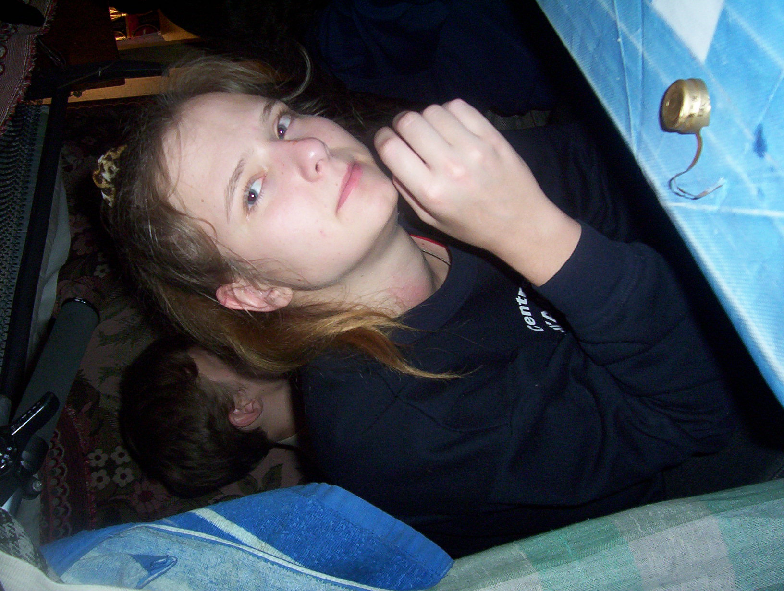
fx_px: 976
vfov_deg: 33.7
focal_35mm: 43
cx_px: 392
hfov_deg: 43.8
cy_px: 296
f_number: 2.73
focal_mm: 5.77
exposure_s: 1/60
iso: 140
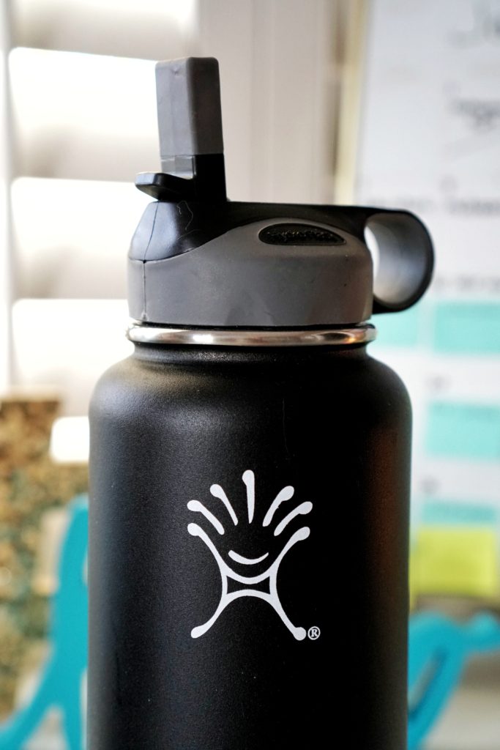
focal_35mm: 52
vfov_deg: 37.8
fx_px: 1093
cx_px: 250
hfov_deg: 25.8
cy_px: 375
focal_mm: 35
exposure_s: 1/60
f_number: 4
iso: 1600
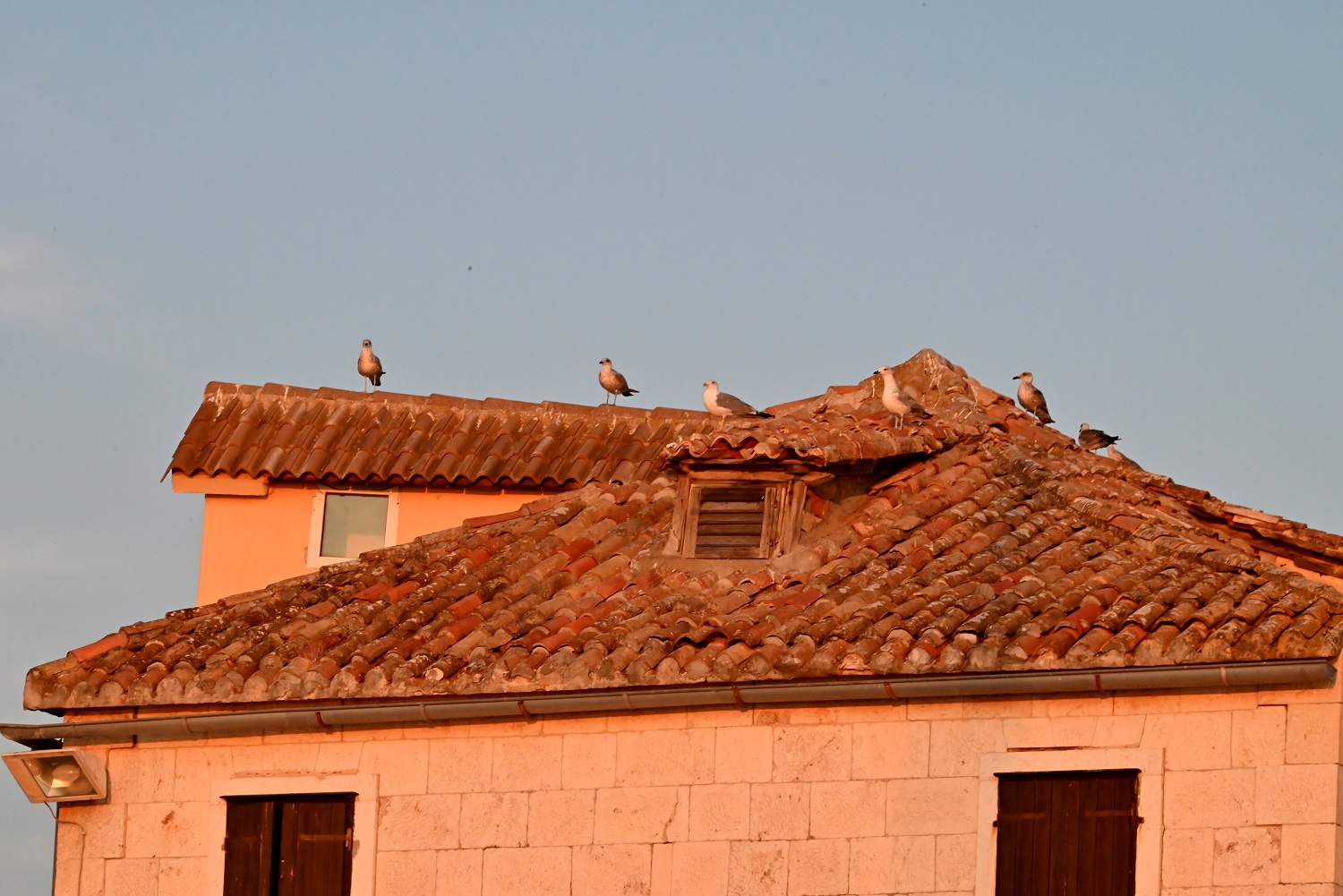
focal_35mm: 210
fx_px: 7836
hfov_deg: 9.8
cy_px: 448
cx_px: 672
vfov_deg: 6.5
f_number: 29
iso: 3200
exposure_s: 1/250
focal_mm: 210
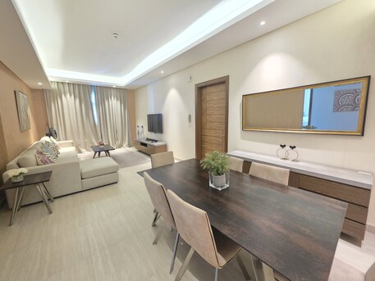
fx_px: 141
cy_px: 140
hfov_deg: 106.2
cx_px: 188
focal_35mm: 13
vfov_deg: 89.9
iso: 800
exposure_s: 1/50
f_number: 1.9
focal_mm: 2.2
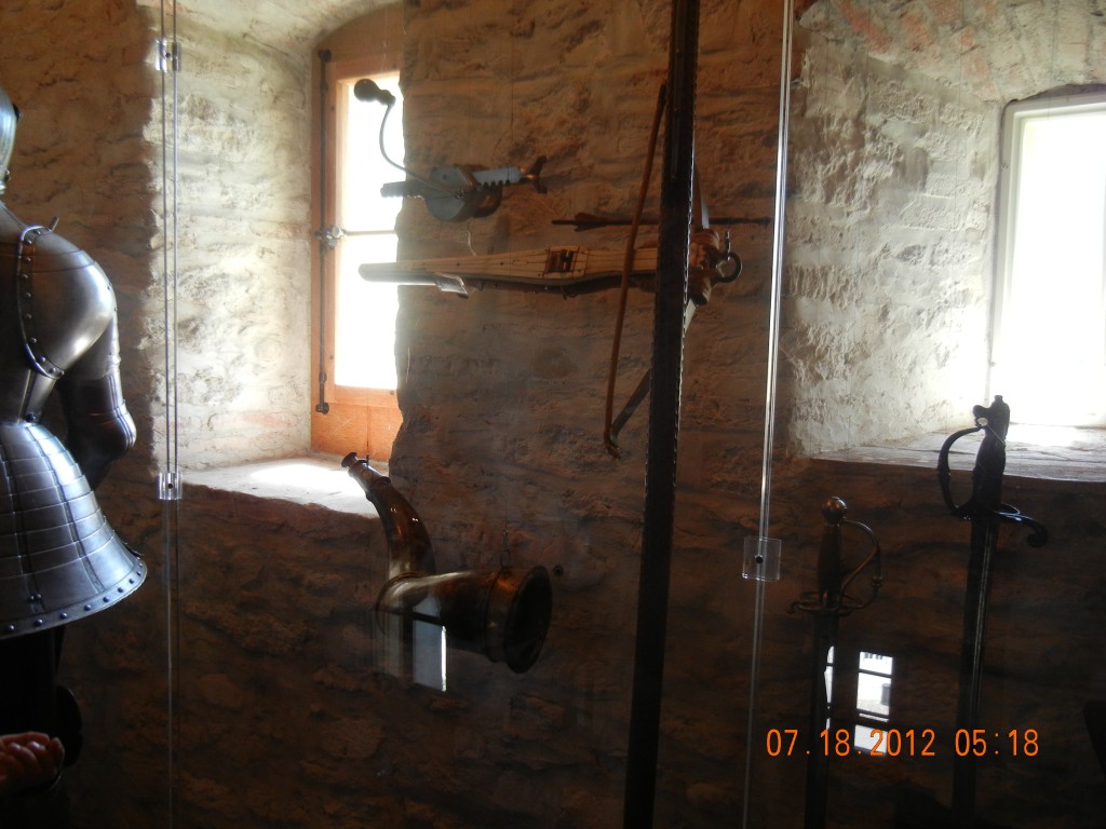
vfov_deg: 46.8
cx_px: 553
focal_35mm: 30
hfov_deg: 60.0
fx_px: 959
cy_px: 414
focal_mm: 5.4
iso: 250
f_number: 3.5
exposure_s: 1/58.5
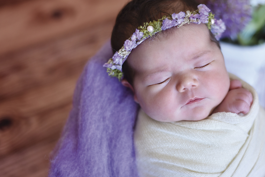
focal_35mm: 71
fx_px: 523
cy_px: 73
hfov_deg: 28.2
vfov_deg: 19.2
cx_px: 179
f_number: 2.5
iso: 320
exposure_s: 1/200
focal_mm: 50
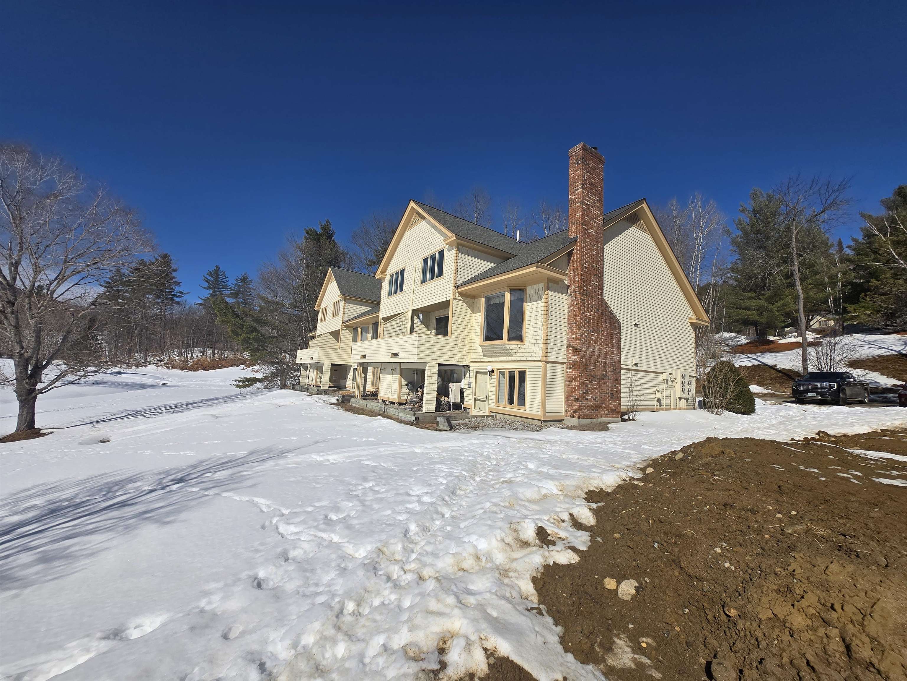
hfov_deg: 106.2
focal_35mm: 13
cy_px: 340
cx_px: 454
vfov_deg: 89.9
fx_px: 341
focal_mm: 1.7
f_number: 2.2
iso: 25
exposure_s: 1/2463
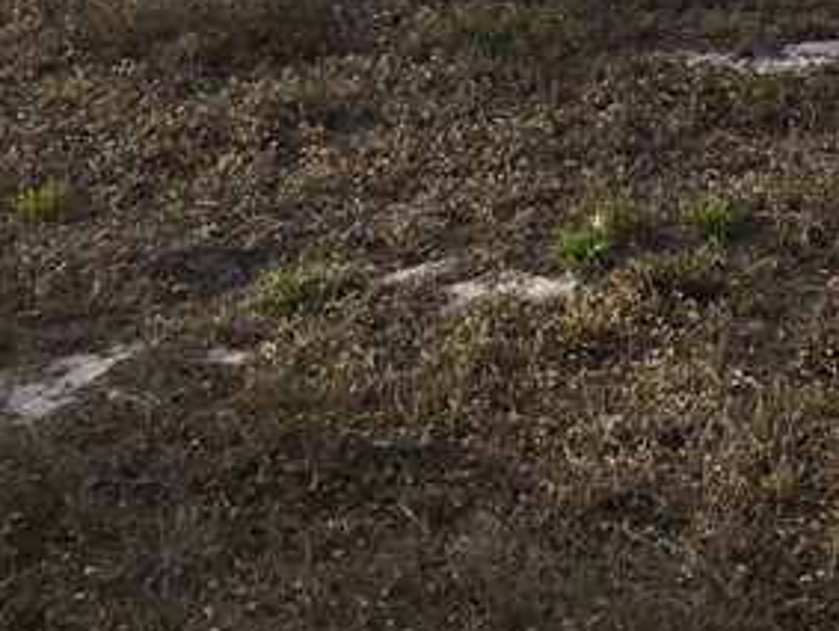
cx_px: 943
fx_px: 2718
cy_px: -157
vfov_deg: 12.9
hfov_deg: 16.9
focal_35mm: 112
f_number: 2.4
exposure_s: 1/715
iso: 25
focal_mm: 3.3
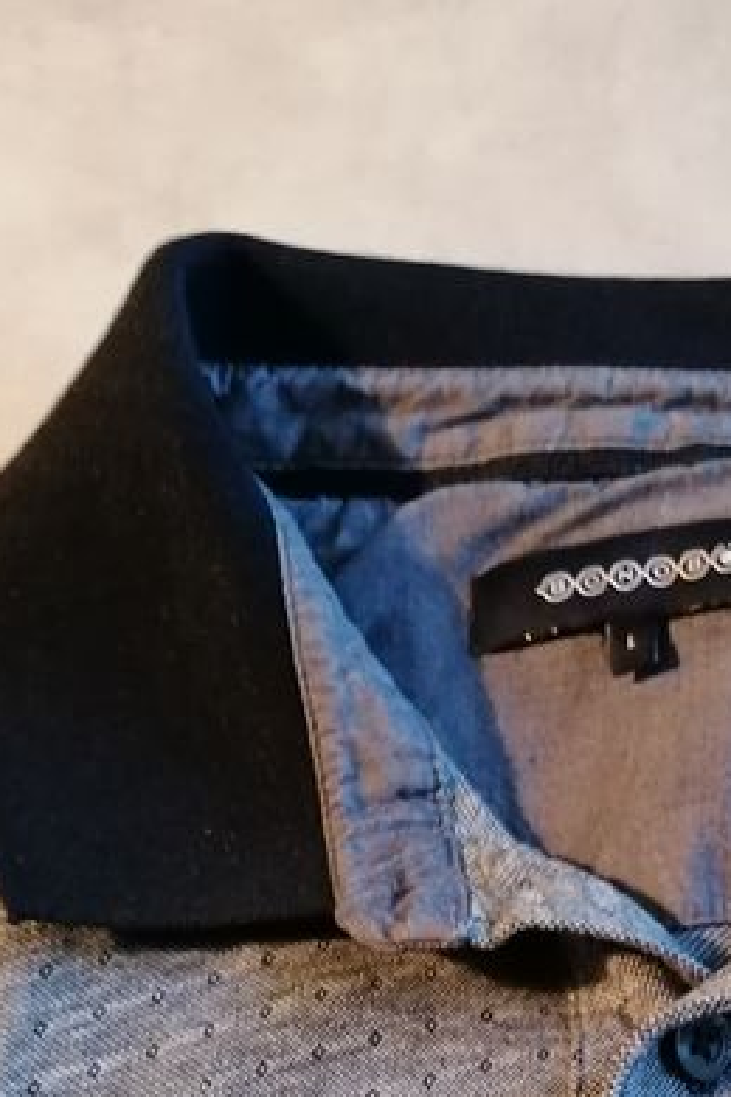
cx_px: 633
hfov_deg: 18.7
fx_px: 2193
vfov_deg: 25.6
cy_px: 1269
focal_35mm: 72
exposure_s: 1/16.7
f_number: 1.8
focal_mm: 4.75
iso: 1000
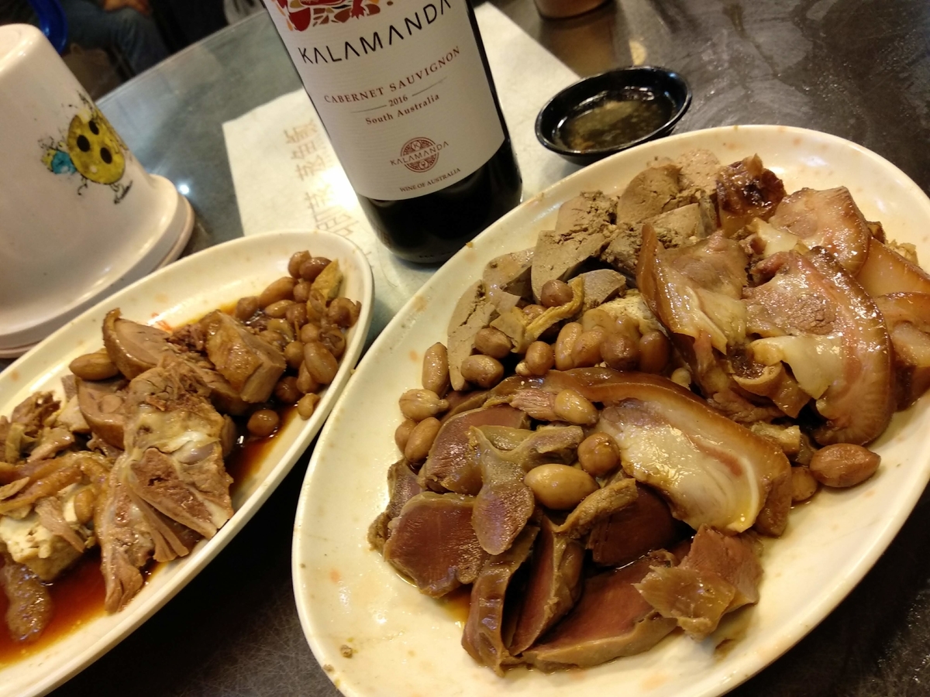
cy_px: 348
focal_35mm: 26
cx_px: 465
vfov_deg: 53.1
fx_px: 699
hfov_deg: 67.3
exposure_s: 1/33
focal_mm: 3.81
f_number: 2.2
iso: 400
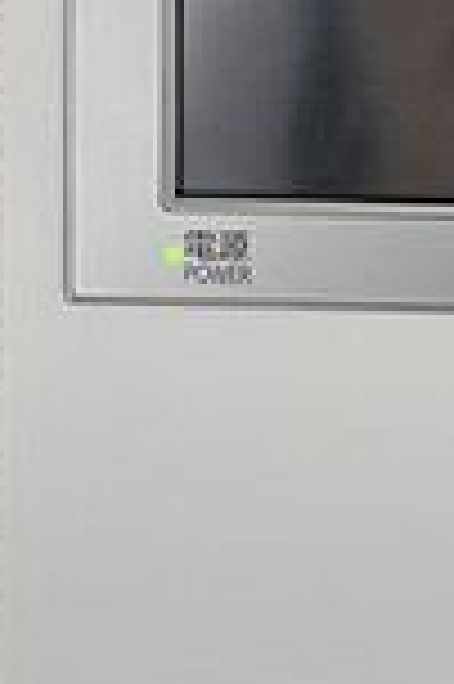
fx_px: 1441
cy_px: -112
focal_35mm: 76
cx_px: 582
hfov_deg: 16.9
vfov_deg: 24.4
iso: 800
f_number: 5.6
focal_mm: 16
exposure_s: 1/80
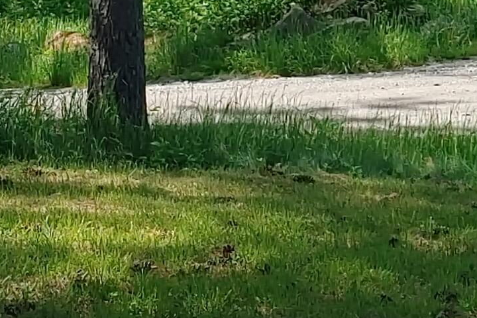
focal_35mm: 156
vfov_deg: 8.5
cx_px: 428
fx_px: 2067
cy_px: -218
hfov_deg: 13.1
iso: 50
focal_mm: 4.81
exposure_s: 1/763
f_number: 1.8
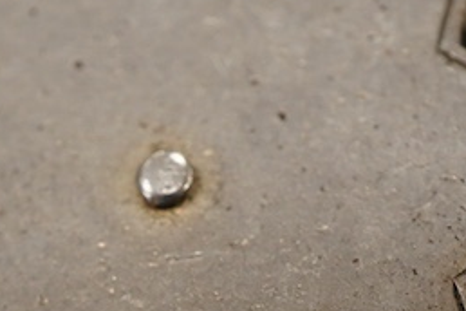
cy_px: 353
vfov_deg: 8.7
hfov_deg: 13.0
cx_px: 110
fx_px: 2032
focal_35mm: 157
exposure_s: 1/125
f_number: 11
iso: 1250
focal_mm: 30
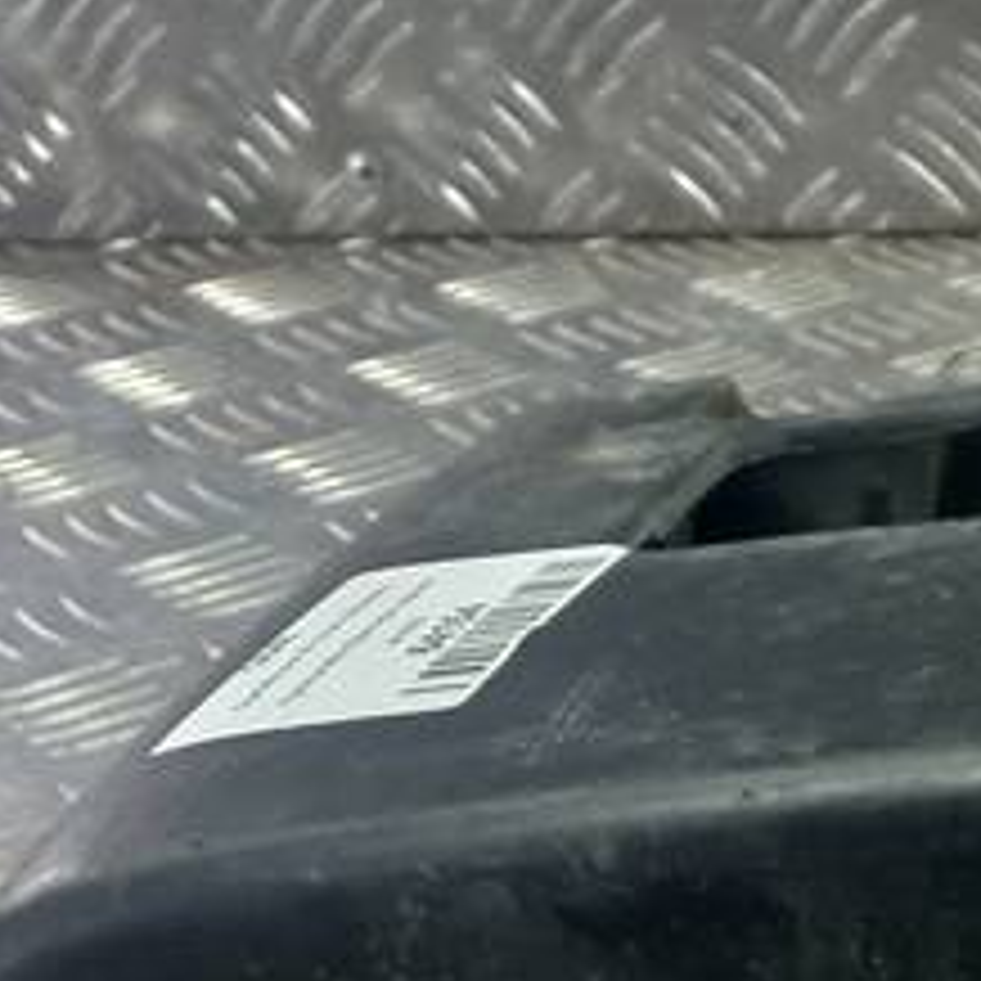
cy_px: 994
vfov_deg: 16.4
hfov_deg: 15.2
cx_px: 1570
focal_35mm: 104
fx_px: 3334
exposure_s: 1/50
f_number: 1.8
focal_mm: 4.6
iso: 64
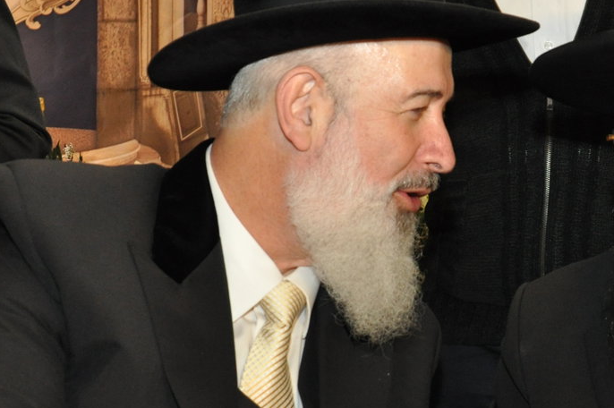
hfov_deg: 20.6
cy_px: 230
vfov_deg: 13.9
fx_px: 1670
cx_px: 492
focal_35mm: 98
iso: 800
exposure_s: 1/80
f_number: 6.3
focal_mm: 28
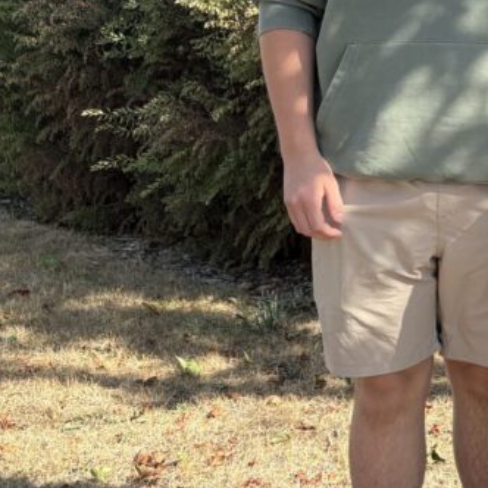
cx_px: 678
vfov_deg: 21.3
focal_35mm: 81
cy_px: 165
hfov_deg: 19.3
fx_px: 1292
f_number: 1.6
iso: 64
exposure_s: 1/801
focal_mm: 5.96
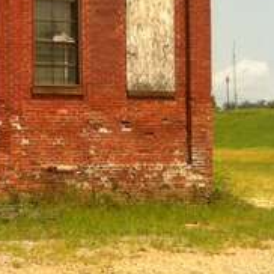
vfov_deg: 12.8
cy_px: 113
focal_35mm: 136
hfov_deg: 11.3
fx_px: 1218
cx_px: -321
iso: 80
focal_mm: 3.85
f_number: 2.8
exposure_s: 1/1312
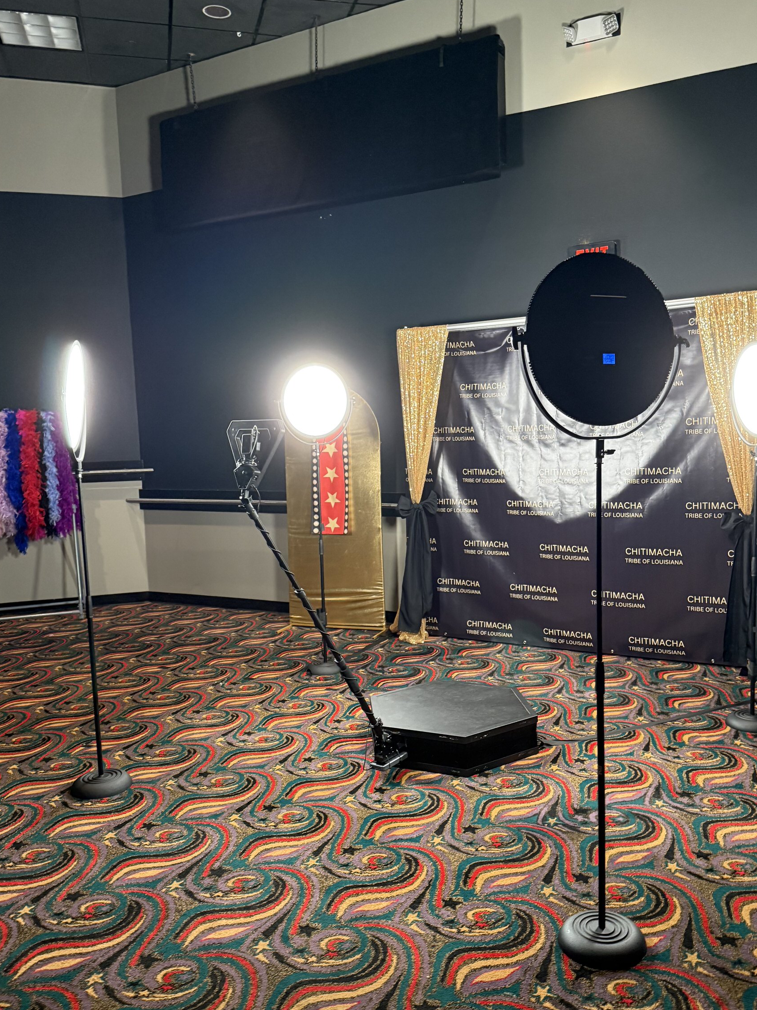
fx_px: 846
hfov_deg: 48.2
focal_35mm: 29
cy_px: 527
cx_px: 410
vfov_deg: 61.6
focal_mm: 6.76
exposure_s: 1/60
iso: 500
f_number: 1.78
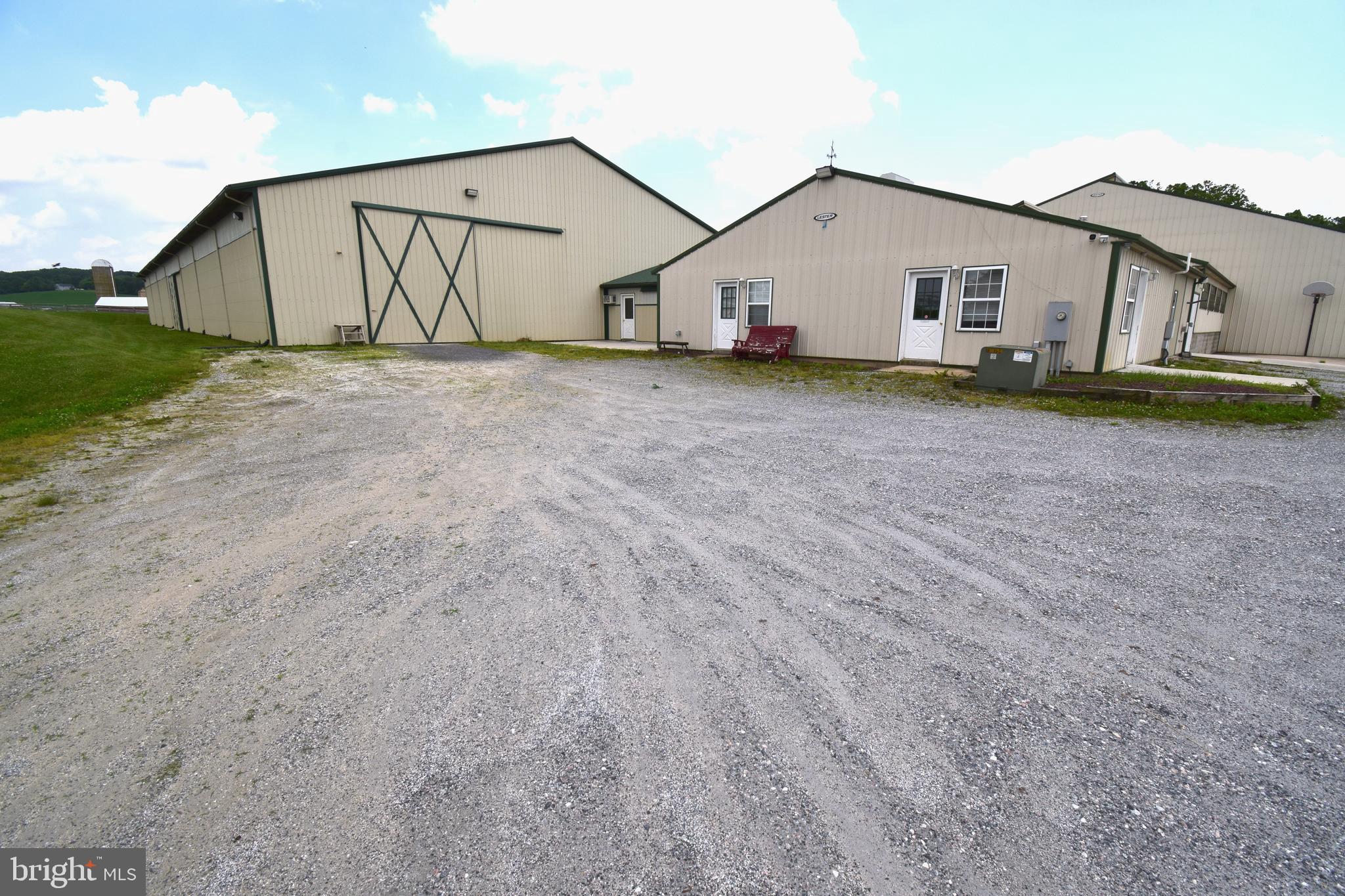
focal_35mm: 15
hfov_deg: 100.4
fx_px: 560
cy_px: 448
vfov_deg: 77.3
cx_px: 672
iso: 250
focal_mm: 10
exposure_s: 1/500
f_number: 11
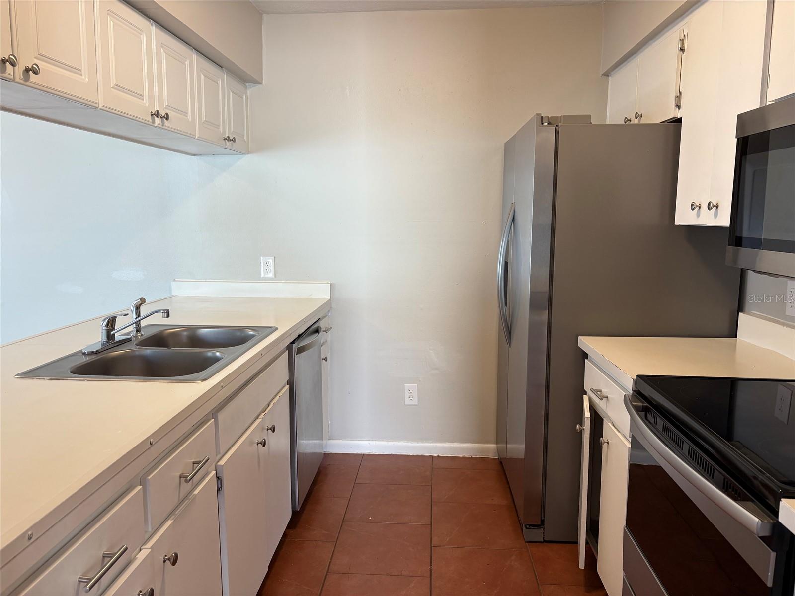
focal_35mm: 26
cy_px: 298
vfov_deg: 53.1
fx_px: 597
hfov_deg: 67.3
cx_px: 398
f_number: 1.6
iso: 100
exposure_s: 1/60
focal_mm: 5.96
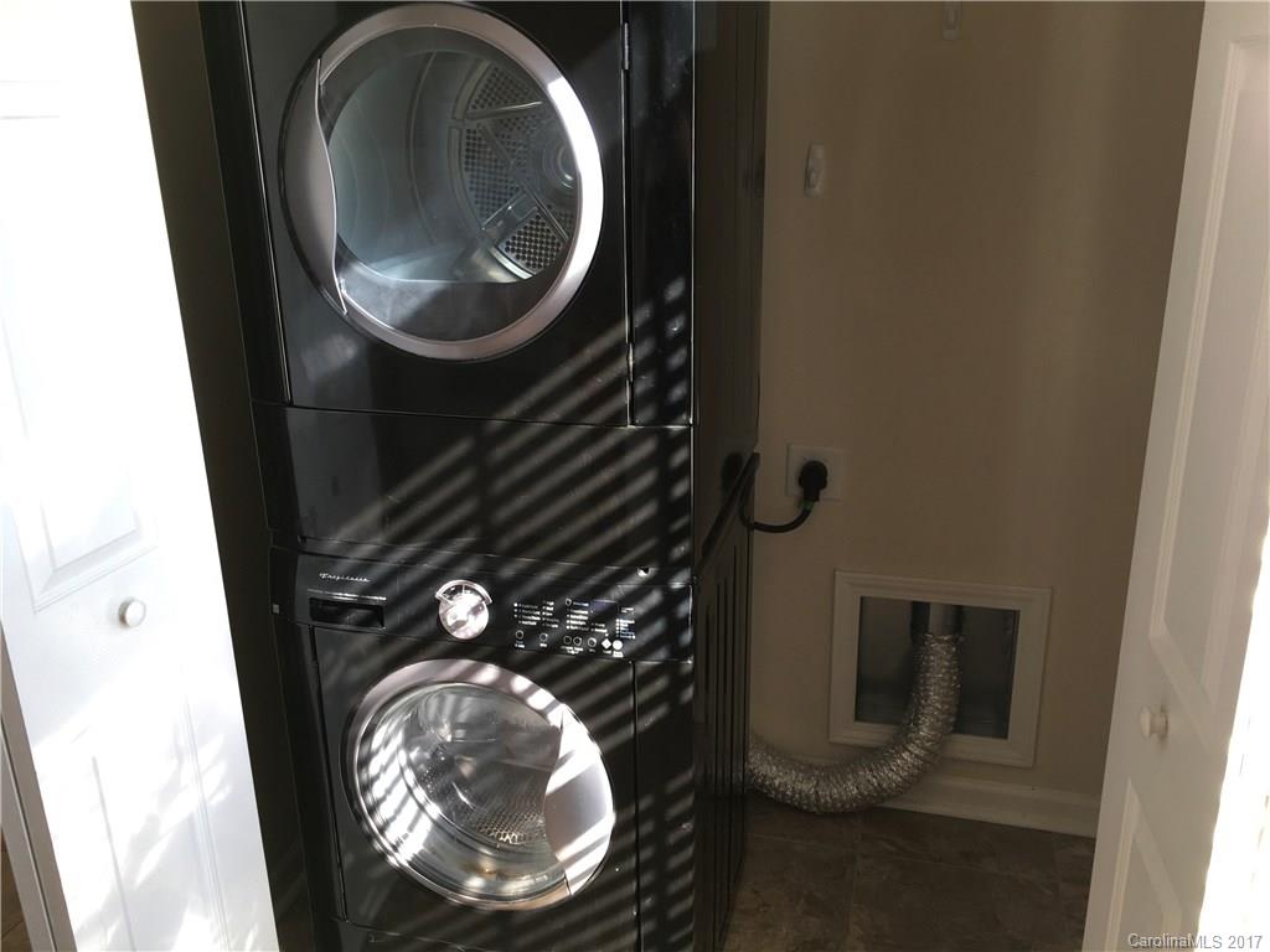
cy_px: 476
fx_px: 1064
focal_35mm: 29
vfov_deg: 48.2
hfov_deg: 61.7
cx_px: 635
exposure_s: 1/60
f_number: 2.2
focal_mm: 4.15
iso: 32
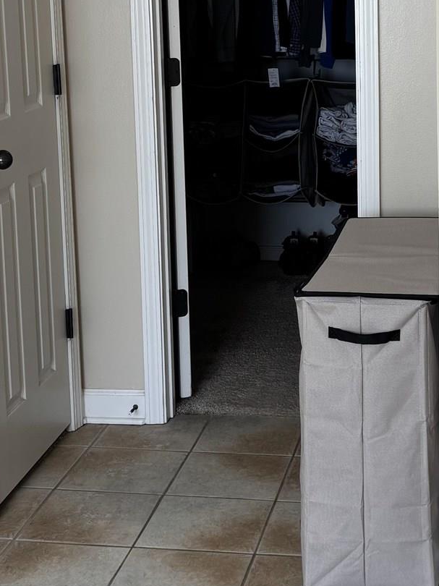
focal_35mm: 74
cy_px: 121
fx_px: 1252
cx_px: 301
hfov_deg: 19.8
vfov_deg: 25.9
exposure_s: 1/122
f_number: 1.6
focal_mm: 5.96
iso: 32
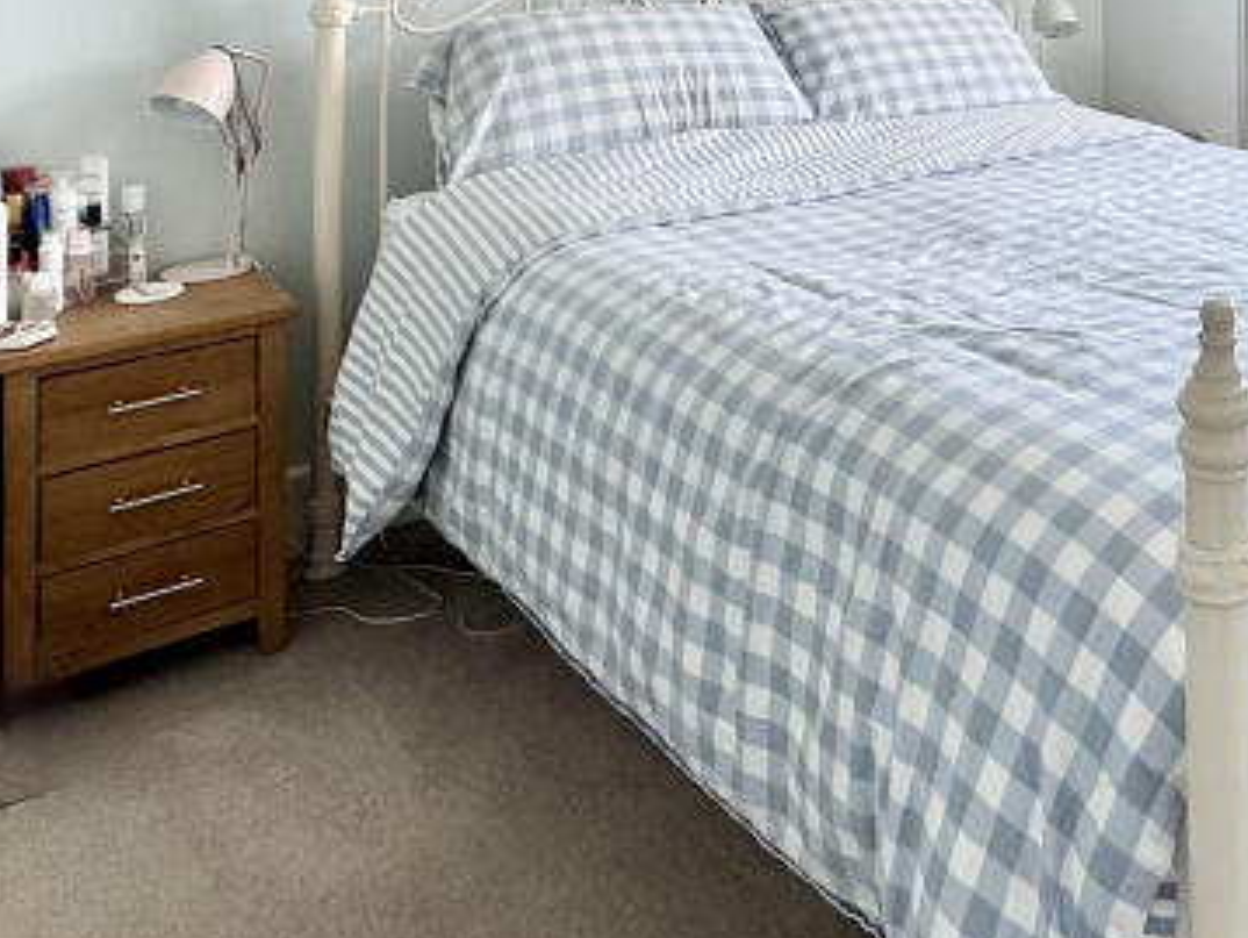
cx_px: 1000
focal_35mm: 40
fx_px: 1443
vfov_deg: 31.4
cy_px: -129
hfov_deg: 44.5
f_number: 2.2
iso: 40
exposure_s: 1/131
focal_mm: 2.22
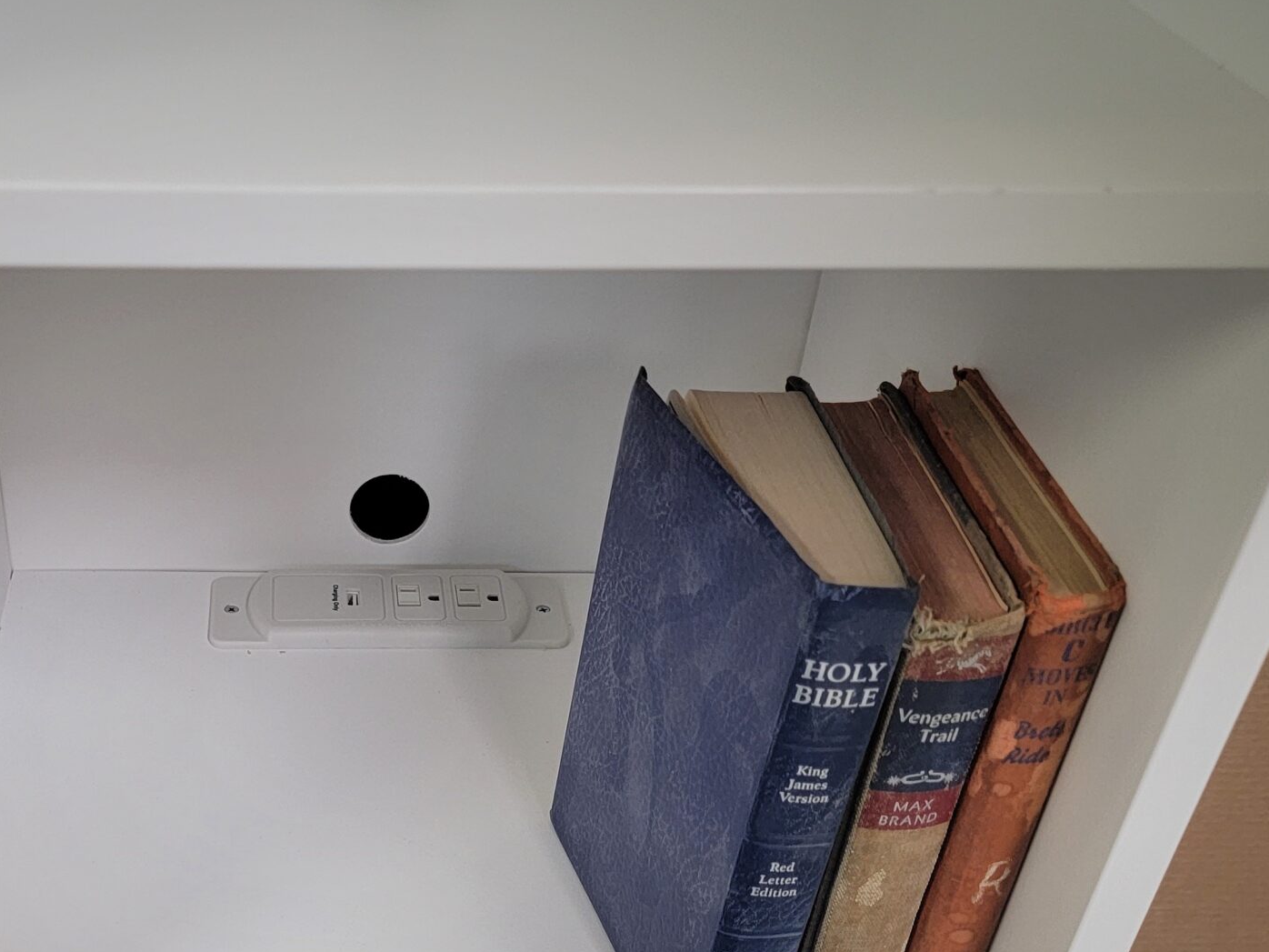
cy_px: 730
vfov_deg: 32.2
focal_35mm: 44
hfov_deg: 41.8
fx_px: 1613
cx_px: 331
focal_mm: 6.7
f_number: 1.8
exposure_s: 1/60
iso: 250
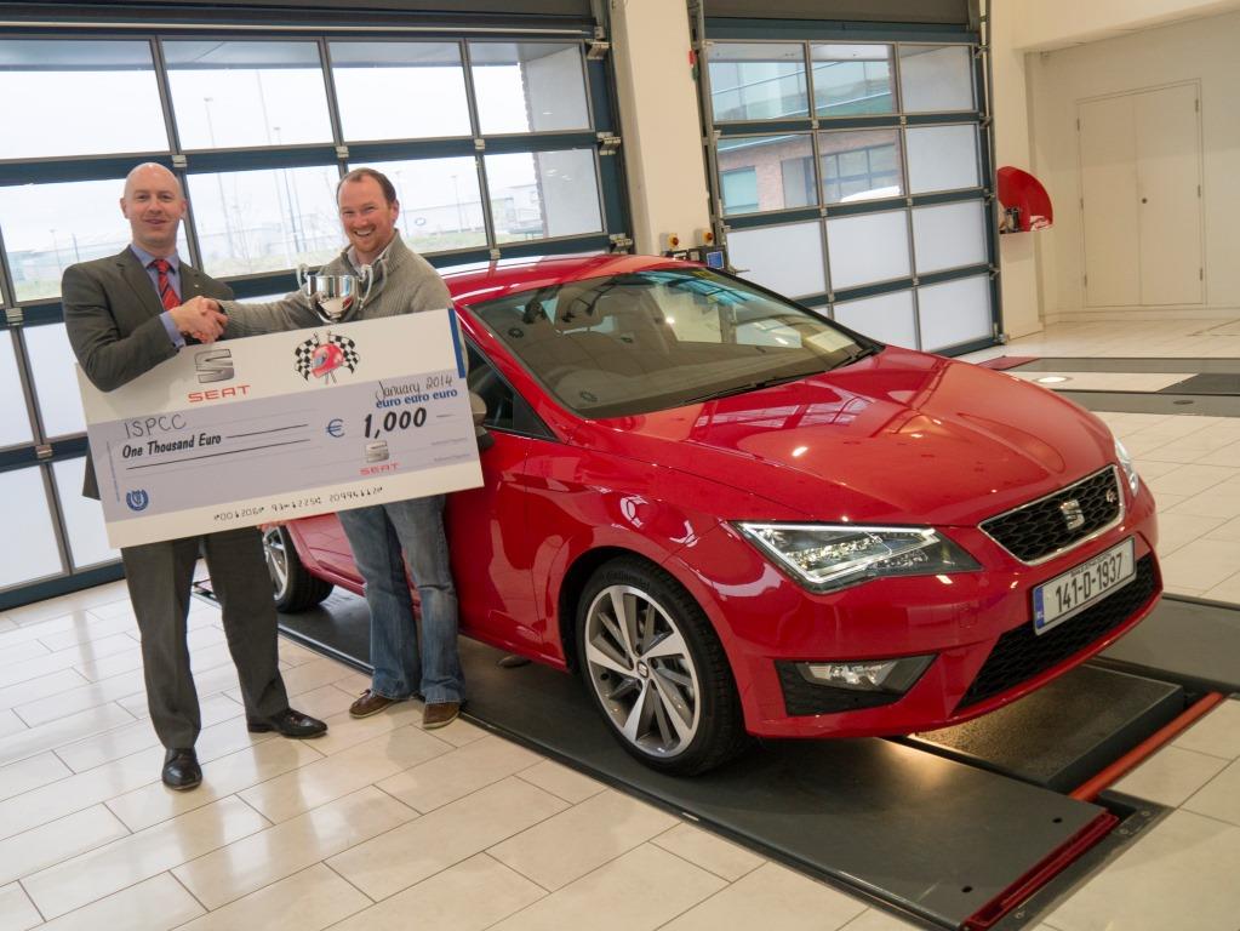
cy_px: 466
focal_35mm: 32
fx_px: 1147
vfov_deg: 44.2
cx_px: 620
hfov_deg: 56.8
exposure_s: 1/60
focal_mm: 16
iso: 320
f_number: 3.9
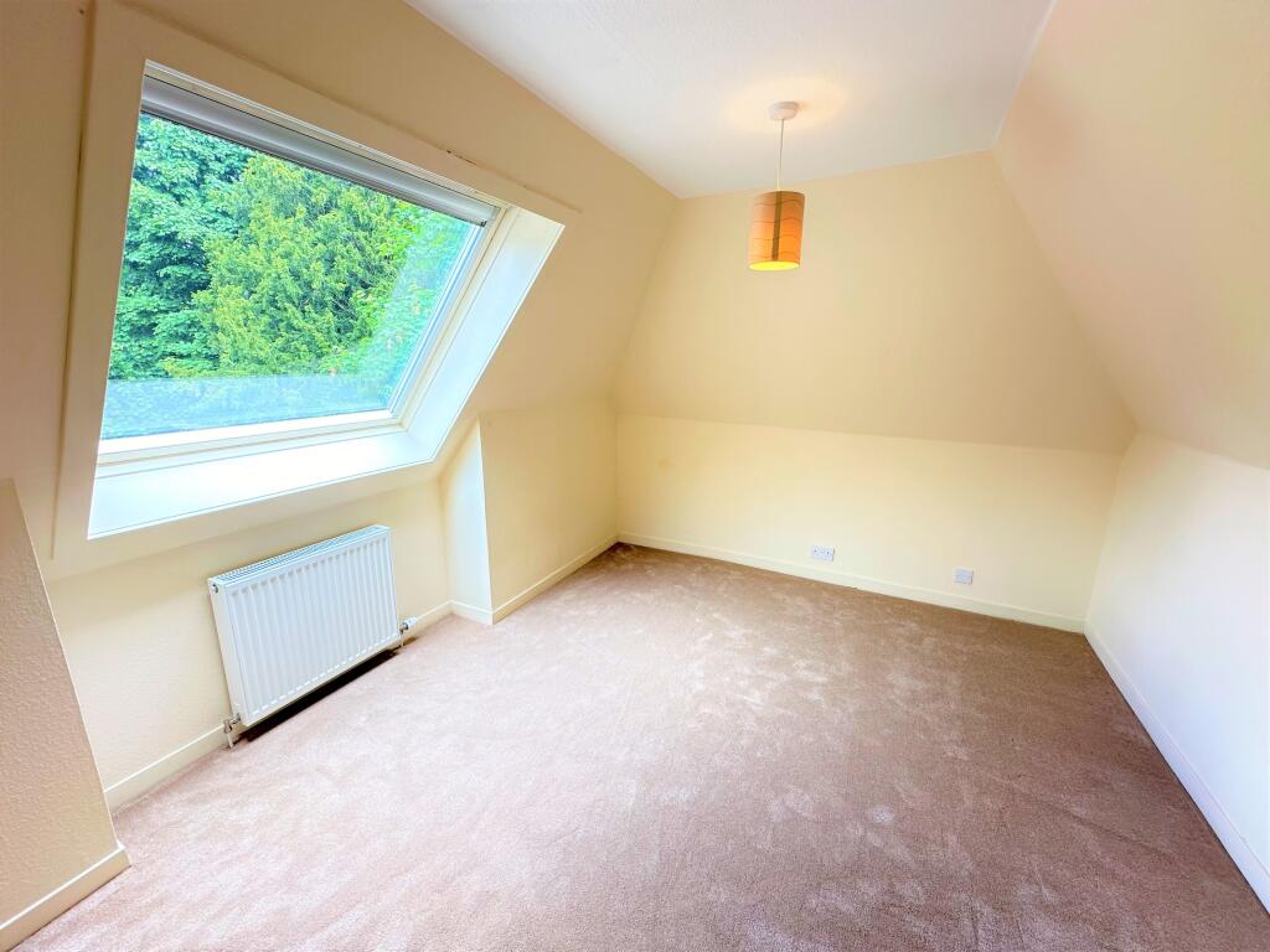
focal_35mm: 14
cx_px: 635
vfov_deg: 85.7
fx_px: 514
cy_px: 476
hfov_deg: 102.1
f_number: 2.2
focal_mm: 2.22
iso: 80
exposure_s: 1/100
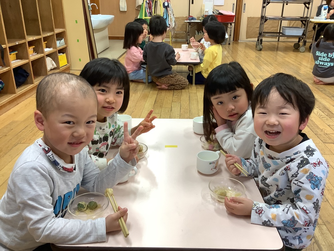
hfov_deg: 58.4
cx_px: 167
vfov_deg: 45.4
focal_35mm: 31
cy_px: 126
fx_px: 299
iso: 125
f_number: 2.4
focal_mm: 3.3
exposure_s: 1/60
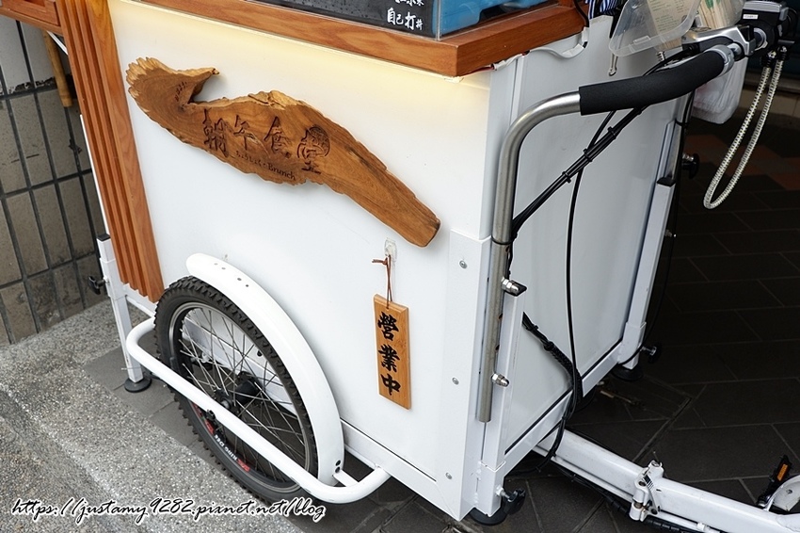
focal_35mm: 30
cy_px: 266
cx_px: 400
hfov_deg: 61.9
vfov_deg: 43.6
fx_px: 666
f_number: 3.8
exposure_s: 1/90
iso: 200
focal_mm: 20.1
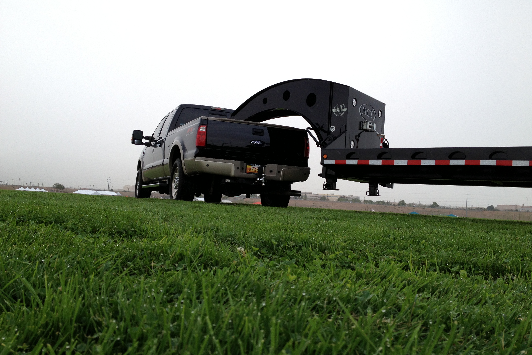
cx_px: 269
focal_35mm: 37
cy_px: 173
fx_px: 547
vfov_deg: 35.9
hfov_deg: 51.9
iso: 50
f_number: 2.4
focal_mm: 4.28
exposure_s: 1/649
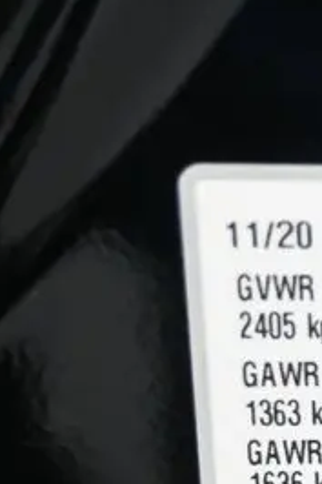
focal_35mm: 159
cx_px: 917
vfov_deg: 12.8
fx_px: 2135
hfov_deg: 7.7
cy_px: 483
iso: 3200
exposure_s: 1/125
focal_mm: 27.5
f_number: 4.5
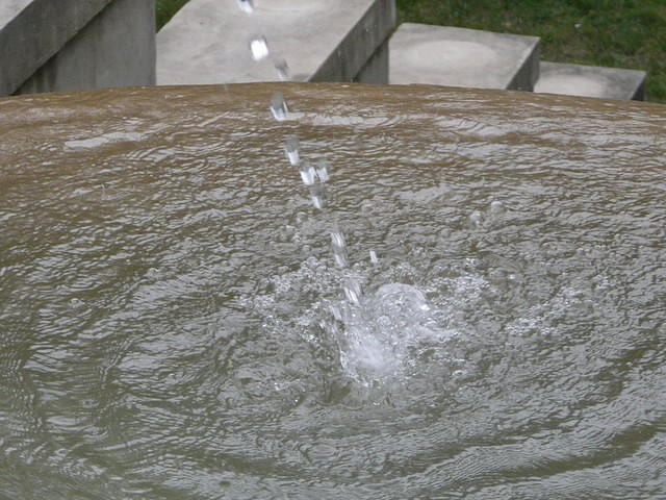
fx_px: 3463
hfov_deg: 11.0
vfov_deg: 8.2
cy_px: 250
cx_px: 333
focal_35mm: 180
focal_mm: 23.1
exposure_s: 1/250
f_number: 3.6
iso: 320
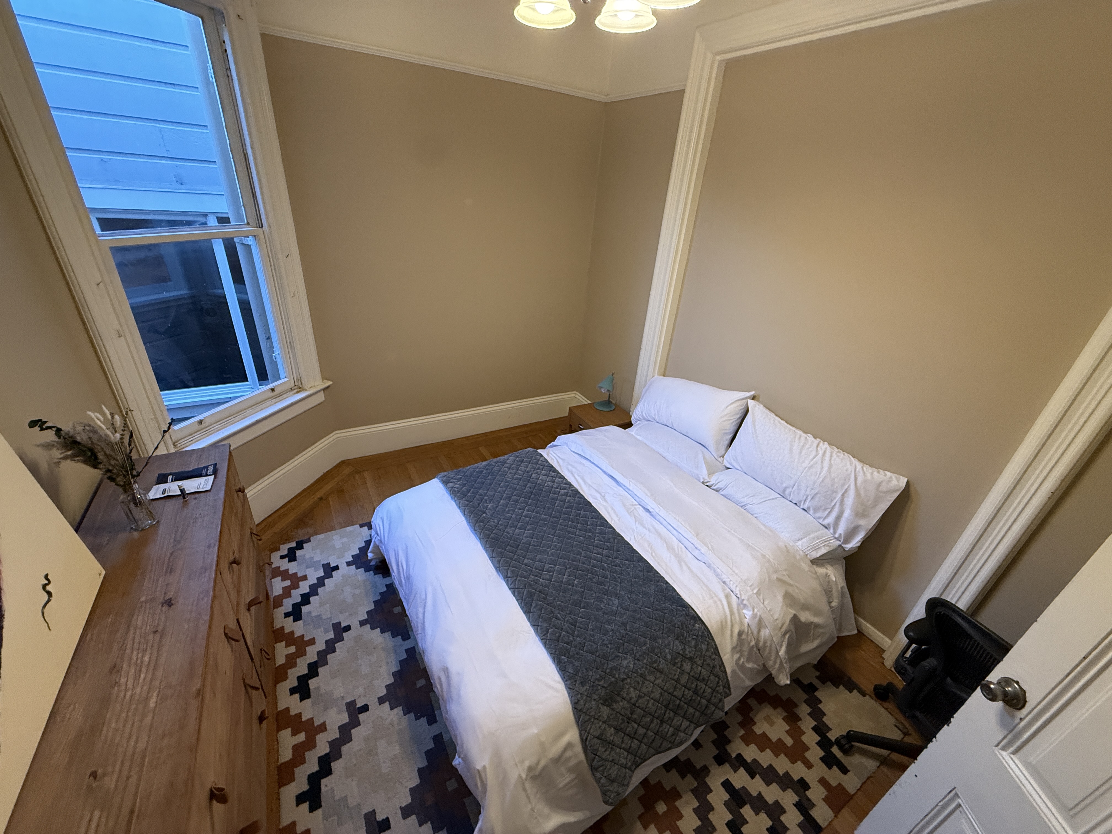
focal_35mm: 14
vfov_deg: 85.7
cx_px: 556
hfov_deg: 102.1
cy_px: 417
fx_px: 450
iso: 320
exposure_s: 1/120
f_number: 2.2
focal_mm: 2.22
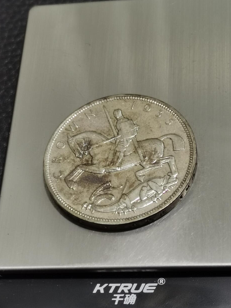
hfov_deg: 16.1
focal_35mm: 92
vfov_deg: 21.3
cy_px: 188
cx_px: 126
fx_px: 819
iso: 64
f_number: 1.8
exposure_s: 1/100
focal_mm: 5.58
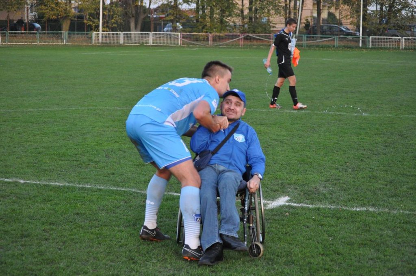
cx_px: 208
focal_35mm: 82
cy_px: 138
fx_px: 952
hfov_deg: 24.6
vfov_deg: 16.5
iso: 1600
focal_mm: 55
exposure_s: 1/250
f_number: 4
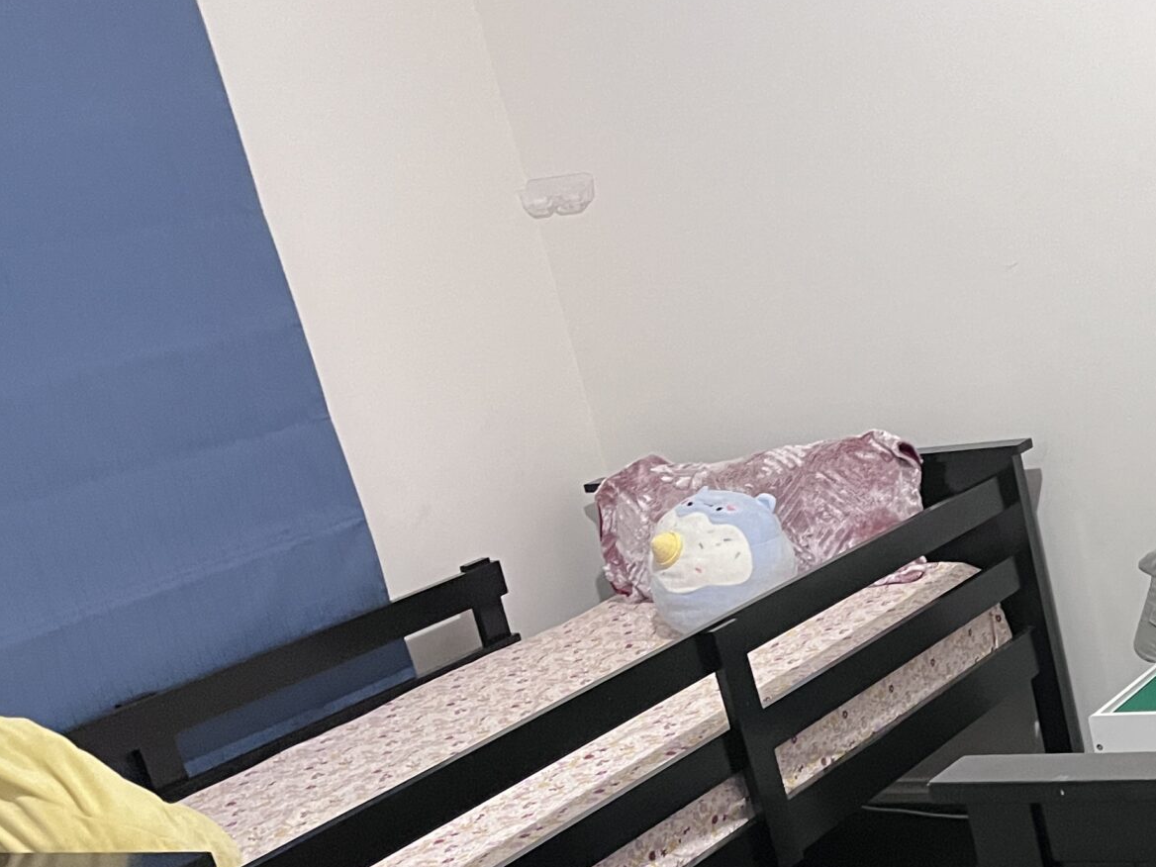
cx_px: 1234
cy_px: 731
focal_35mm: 57
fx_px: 1904
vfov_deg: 25.1
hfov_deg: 30.6
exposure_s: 1/50
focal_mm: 5.1
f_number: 1.6
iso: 500
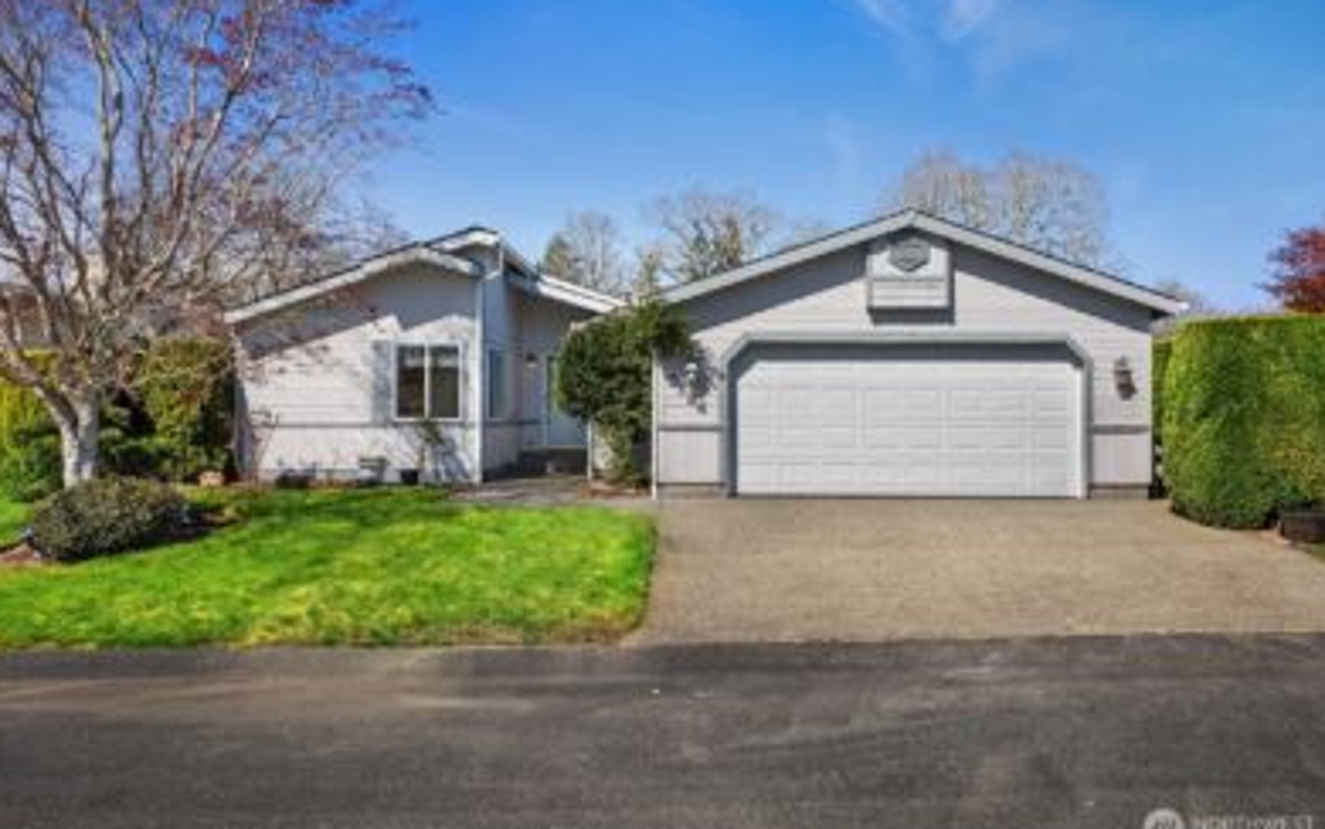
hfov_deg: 77.1
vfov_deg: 53.0
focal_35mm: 23
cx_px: 659
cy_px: 408
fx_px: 831
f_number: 2.8
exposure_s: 1/1250
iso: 150
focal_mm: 8.38
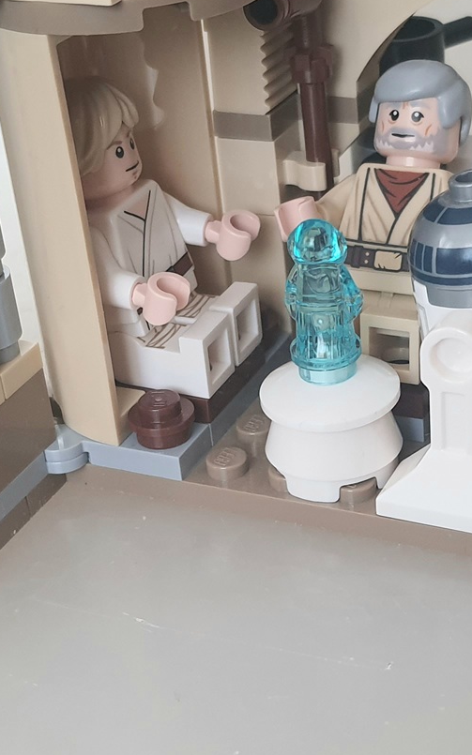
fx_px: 1420
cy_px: 455
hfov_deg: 18.8
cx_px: 287
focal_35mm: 69
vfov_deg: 29.7
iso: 200
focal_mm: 4.32
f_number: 1.7
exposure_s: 1/100
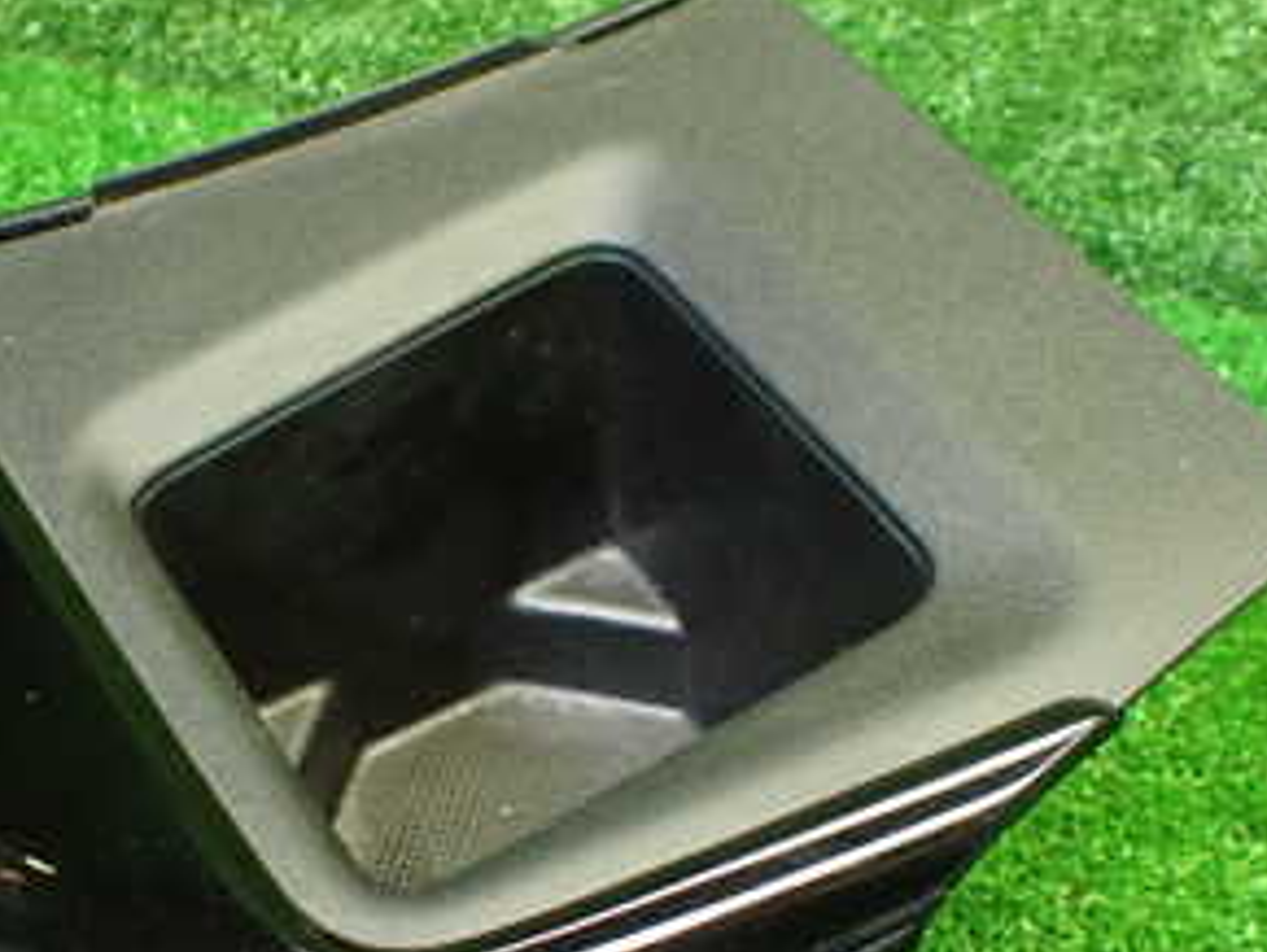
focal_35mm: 62
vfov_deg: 23.3
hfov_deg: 30.9
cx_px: 393
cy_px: 760
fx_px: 2271
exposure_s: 1/80
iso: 800
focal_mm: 5.4
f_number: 2.3
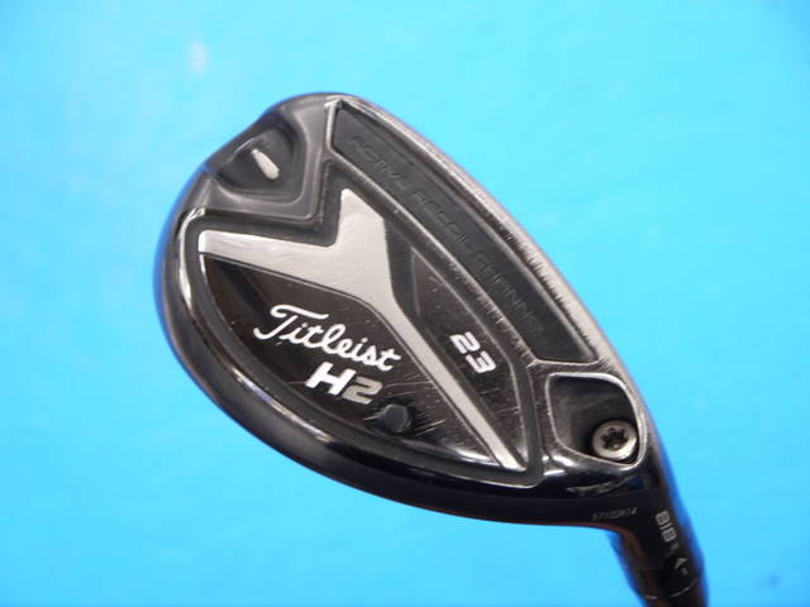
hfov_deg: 23.3
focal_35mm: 84
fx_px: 1966
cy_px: 304
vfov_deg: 17.6
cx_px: 405
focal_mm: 42
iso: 800
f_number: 5.6
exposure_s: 1/60
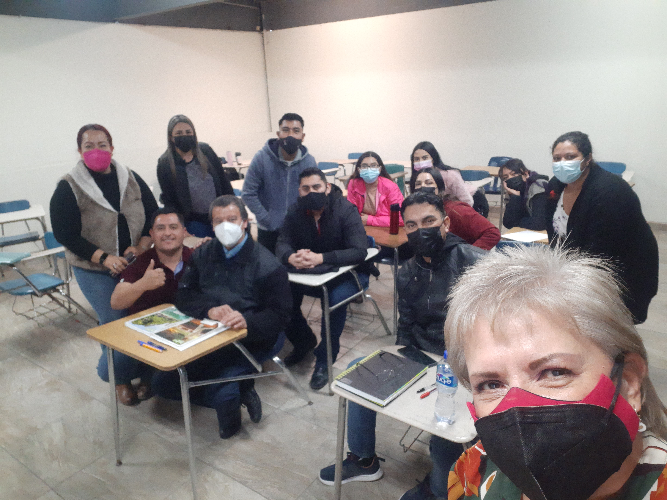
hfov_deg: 69.4
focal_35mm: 25
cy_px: 250
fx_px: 481
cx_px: 334
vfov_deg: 54.8
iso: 640
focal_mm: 3.75
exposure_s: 1/24
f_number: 2
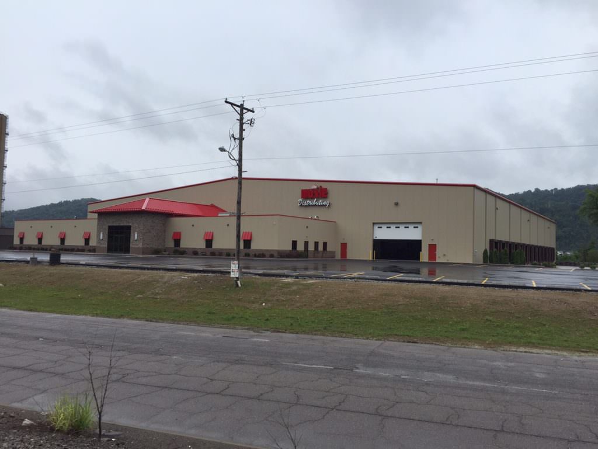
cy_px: 224
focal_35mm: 29
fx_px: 501
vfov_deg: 48.2
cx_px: 299
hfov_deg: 61.7
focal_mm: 4.15
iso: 32
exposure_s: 1/775
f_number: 2.2
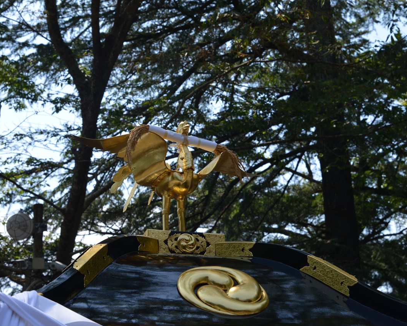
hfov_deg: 27.1
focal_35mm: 70
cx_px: 188
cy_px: 163
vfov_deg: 21.9
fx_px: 843
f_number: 10
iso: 500
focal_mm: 62
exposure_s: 1/400
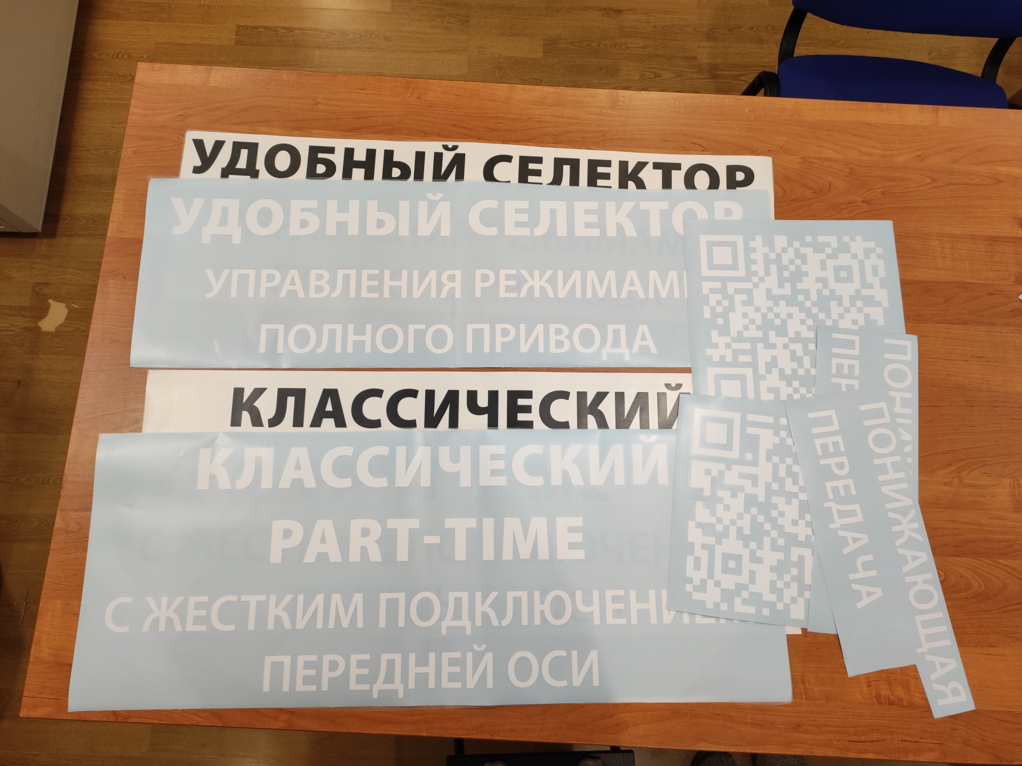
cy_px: 383
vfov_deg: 54.9
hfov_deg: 69.4
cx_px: 511
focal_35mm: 25
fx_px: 738
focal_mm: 4.7
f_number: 1.79
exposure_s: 1/50
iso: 505
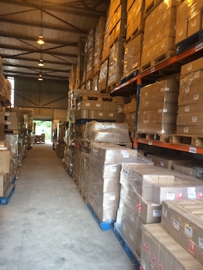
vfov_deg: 61.7
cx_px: 102
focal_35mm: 29
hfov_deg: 48.2
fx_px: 227
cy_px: 135
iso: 40
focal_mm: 4.15
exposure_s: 1/33
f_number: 2.2
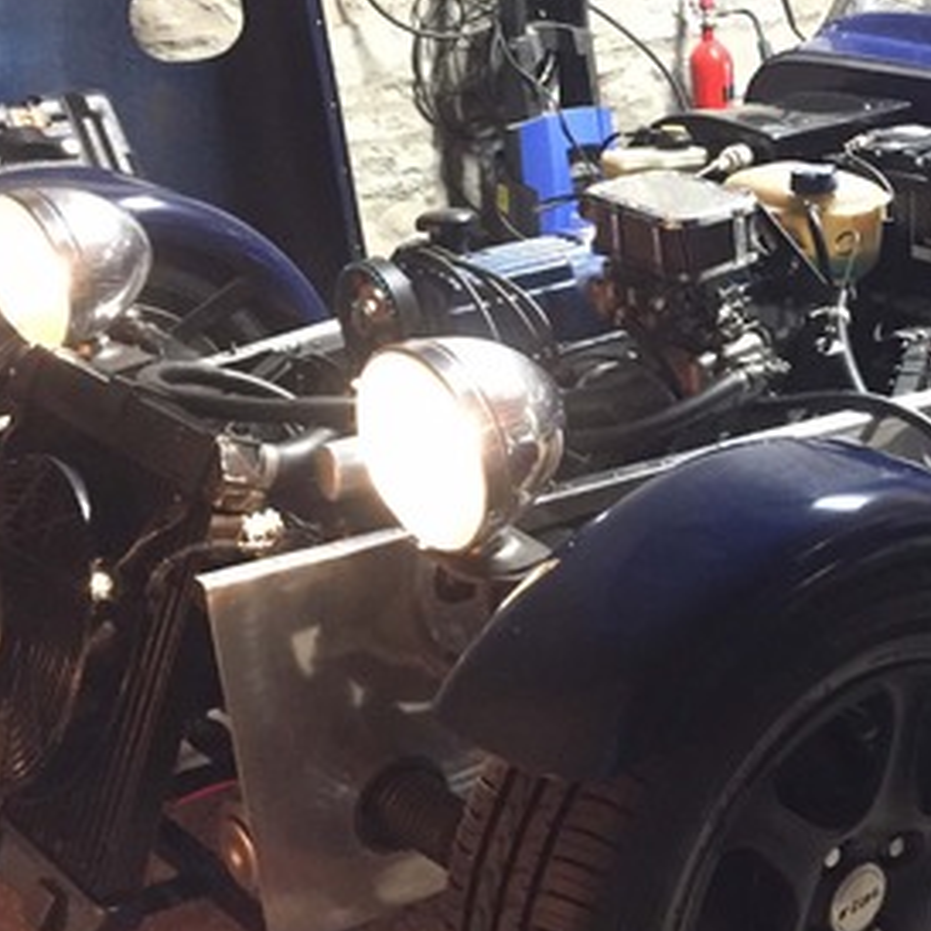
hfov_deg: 27.3
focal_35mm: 60
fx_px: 1826
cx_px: 890
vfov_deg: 28.5
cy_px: 341
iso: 640
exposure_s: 1/17
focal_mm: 4.15
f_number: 2.2
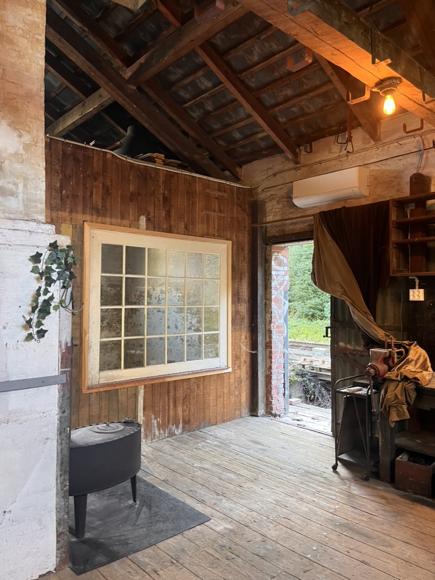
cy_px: 290
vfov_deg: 67.3
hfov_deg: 53.1
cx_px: 218
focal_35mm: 26
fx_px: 436
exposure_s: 1/50
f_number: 1.6
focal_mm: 5.1
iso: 200
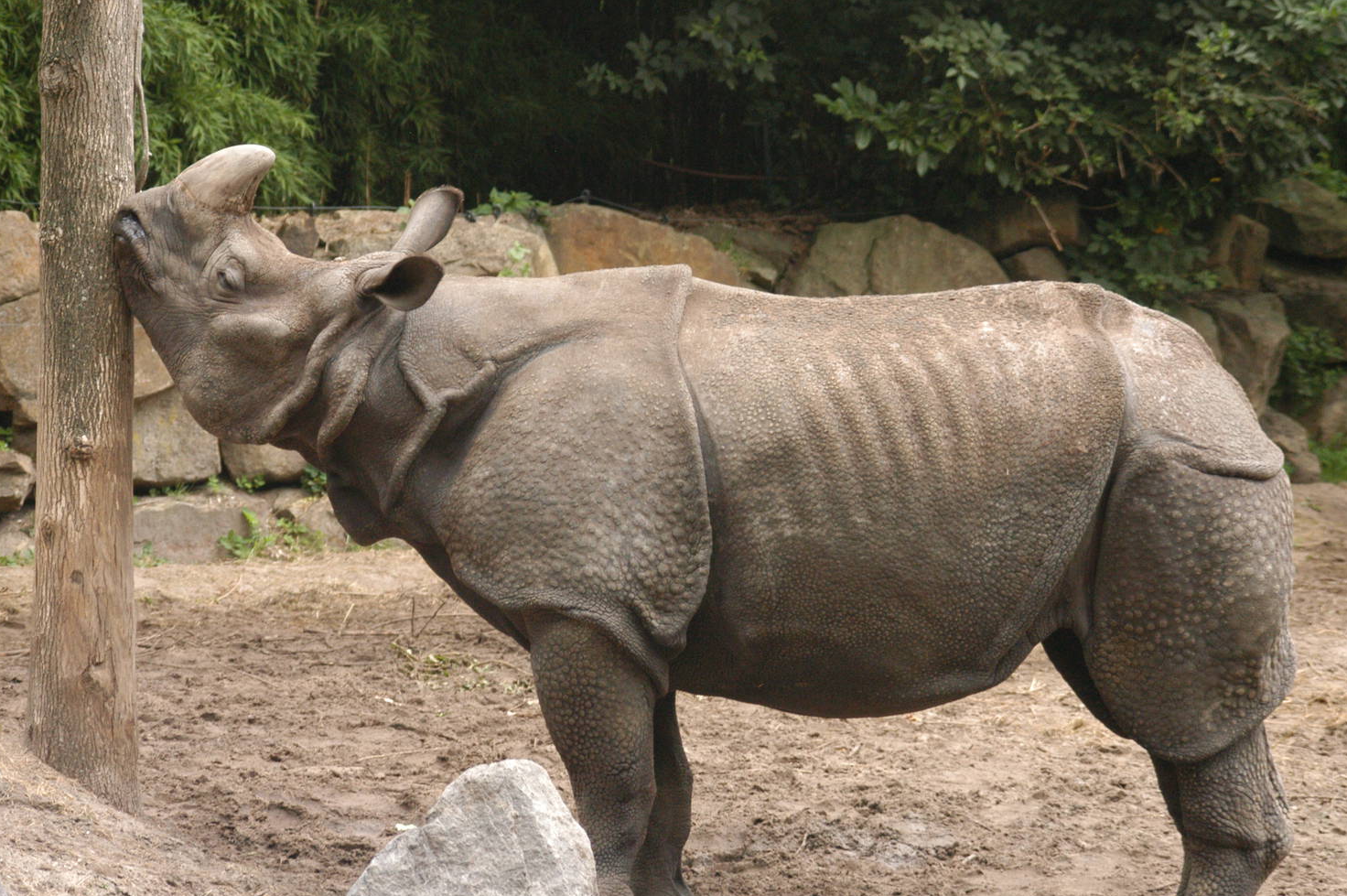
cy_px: 435
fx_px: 6094
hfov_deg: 12.6
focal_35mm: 163
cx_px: 650
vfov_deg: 8.4
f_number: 5
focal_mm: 100
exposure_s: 1/400
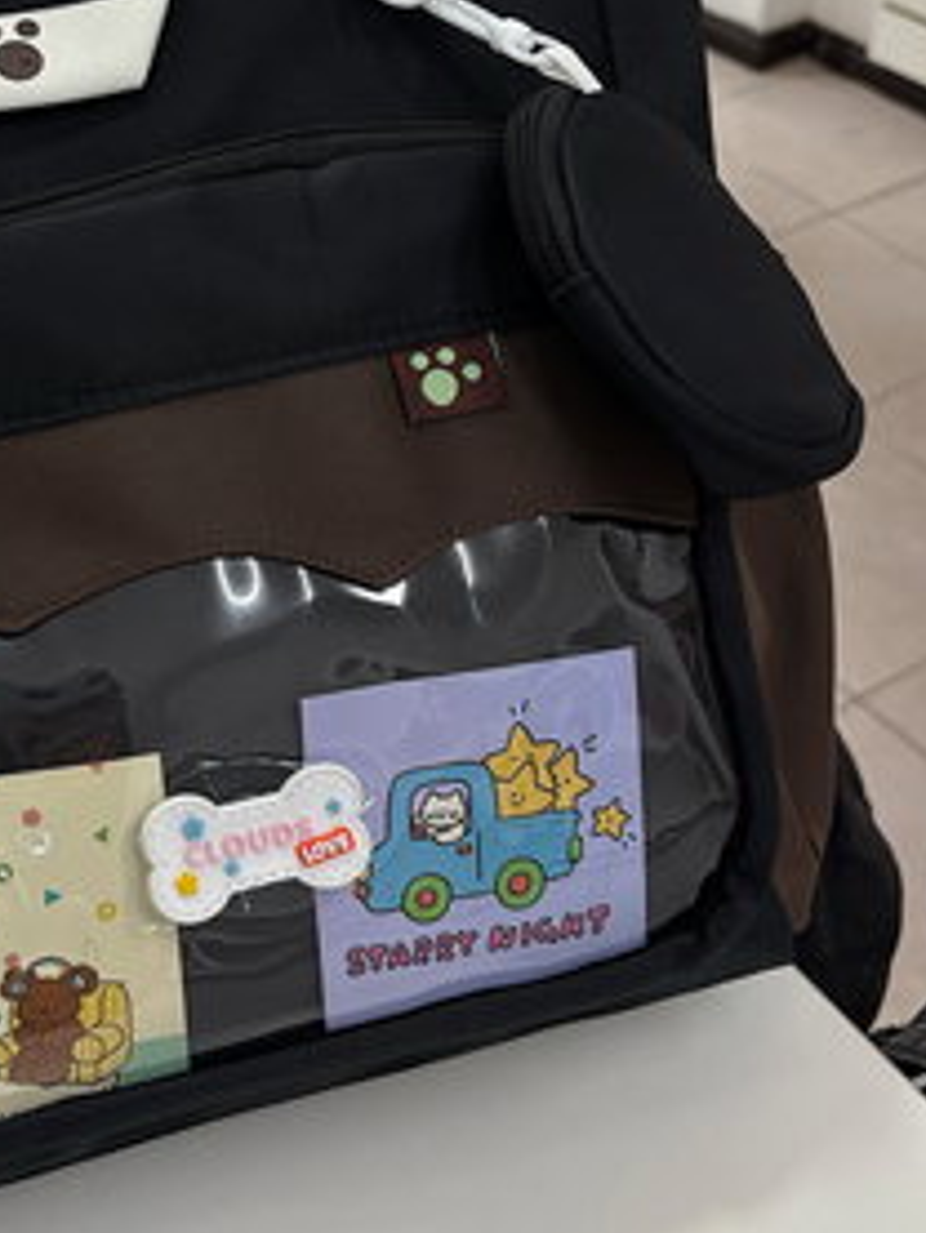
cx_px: 116
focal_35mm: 50
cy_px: 247
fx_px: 1782
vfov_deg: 36.9
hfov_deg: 28.2
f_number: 1.6
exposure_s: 1/100
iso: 125
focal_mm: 5.96
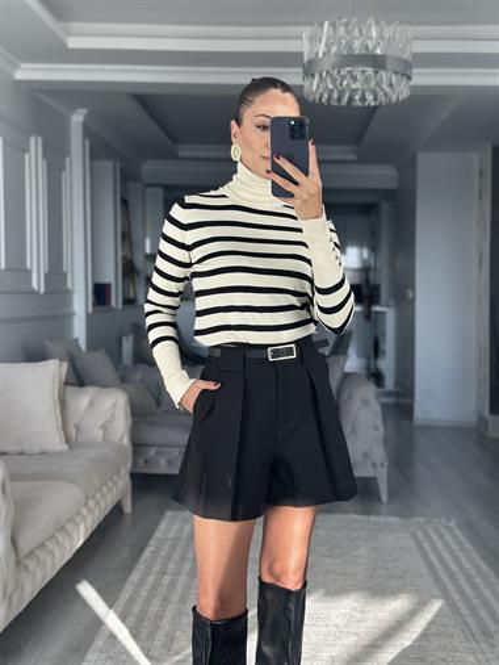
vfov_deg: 39.6
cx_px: 250
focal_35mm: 48
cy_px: 332
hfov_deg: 30.3
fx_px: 922
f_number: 1.78
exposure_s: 1/243
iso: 80
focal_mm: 6.86
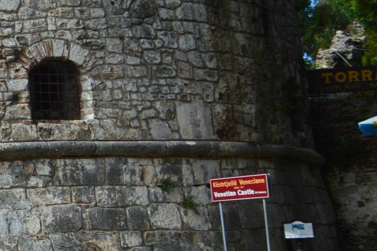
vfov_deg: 11.4
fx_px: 1235
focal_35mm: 118
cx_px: -201
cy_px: -28
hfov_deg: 15.8
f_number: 11
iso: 400
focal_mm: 24
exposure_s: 1/500
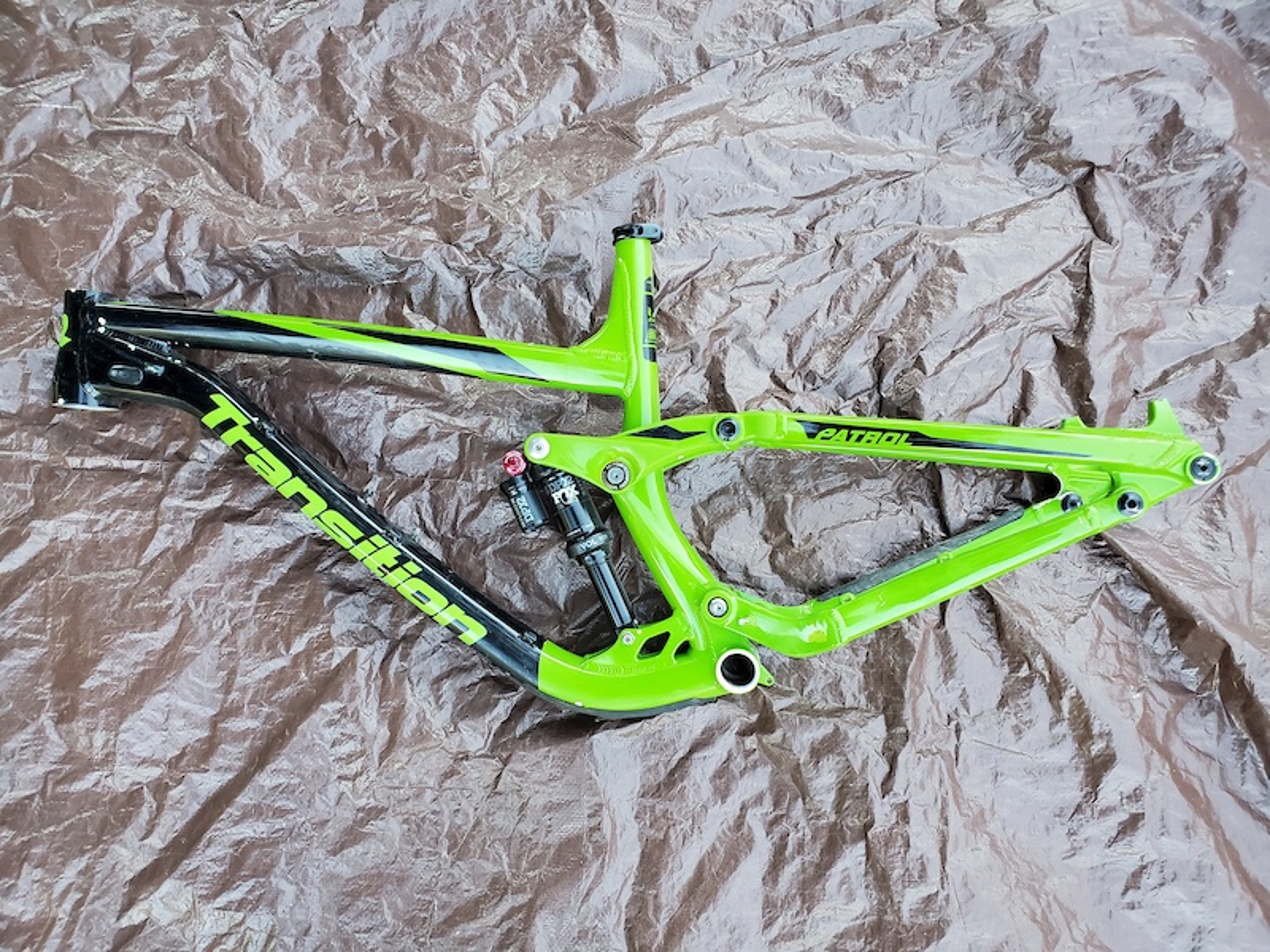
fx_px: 954
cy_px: 476
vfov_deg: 53.1
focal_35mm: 26
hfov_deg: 67.3
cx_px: 635
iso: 250
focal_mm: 4.3
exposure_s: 1/120
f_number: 2.4
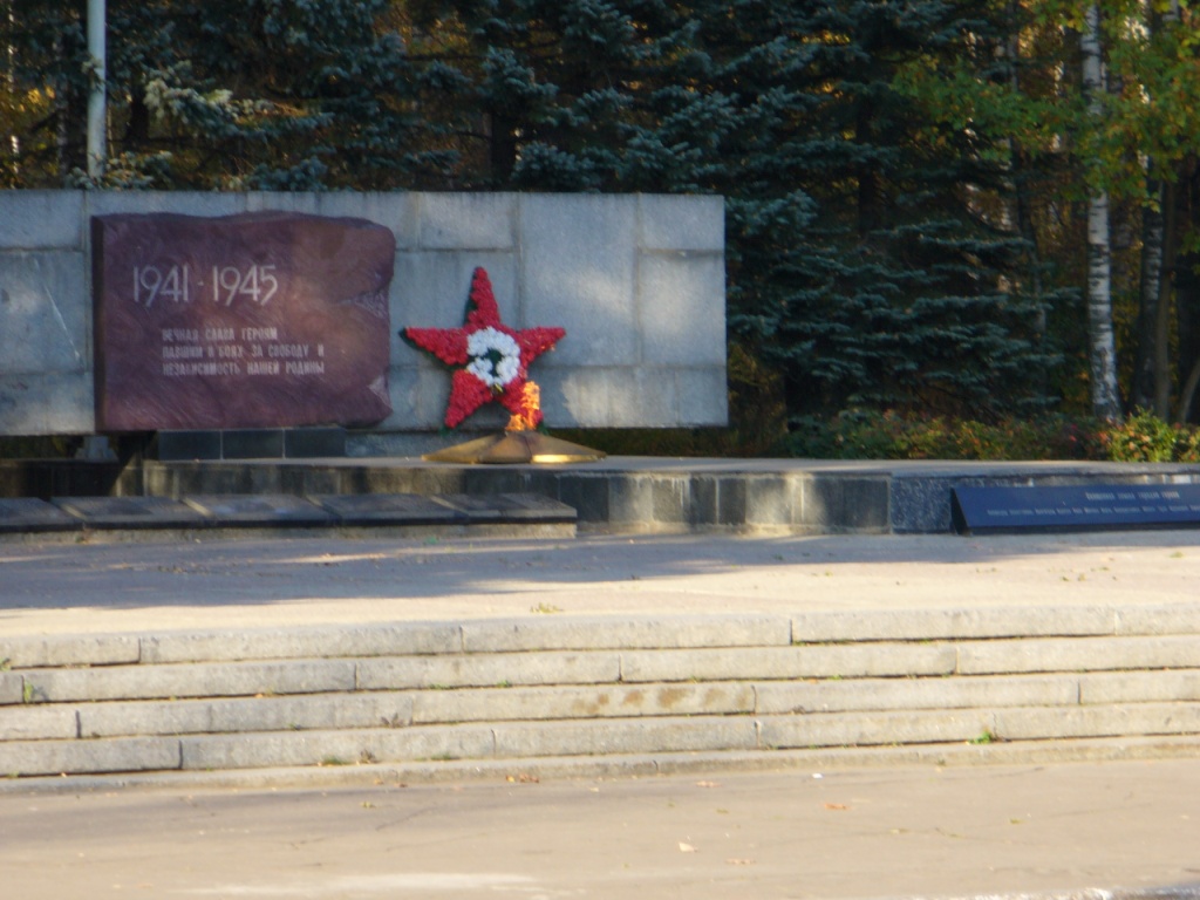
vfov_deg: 6.7
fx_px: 7696
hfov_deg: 8.9
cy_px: 450
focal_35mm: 222
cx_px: 600
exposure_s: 1/160
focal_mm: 36.6
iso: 80
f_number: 4.5
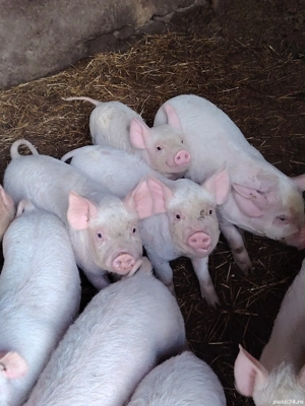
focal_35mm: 49
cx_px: 152
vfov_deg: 38.9
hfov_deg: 29.7
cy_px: 203
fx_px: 576
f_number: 1.75
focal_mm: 5.25
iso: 1931
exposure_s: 1/100
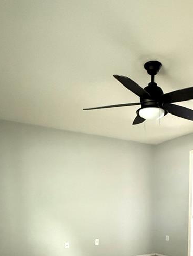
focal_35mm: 34
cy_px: 244
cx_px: 140
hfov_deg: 40.9
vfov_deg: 46.8
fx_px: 253
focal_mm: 2.22
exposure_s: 1/30
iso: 1600
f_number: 2.2
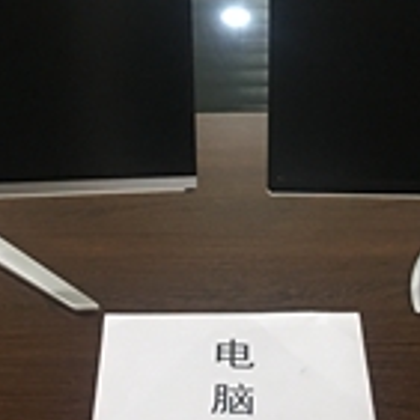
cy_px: 85
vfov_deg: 18.9
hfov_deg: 19.1
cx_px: 238
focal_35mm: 91
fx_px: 1249
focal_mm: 4.15
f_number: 2.2
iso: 100
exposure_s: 1/10
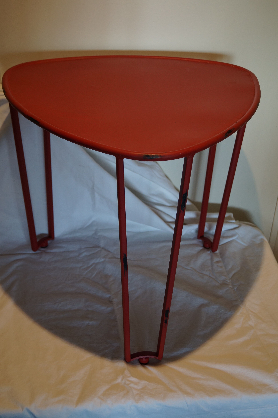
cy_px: 212
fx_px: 534
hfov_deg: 29.2
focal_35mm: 46
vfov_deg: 42.8
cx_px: 137
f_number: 4.5
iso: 400
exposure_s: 1/60
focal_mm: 30
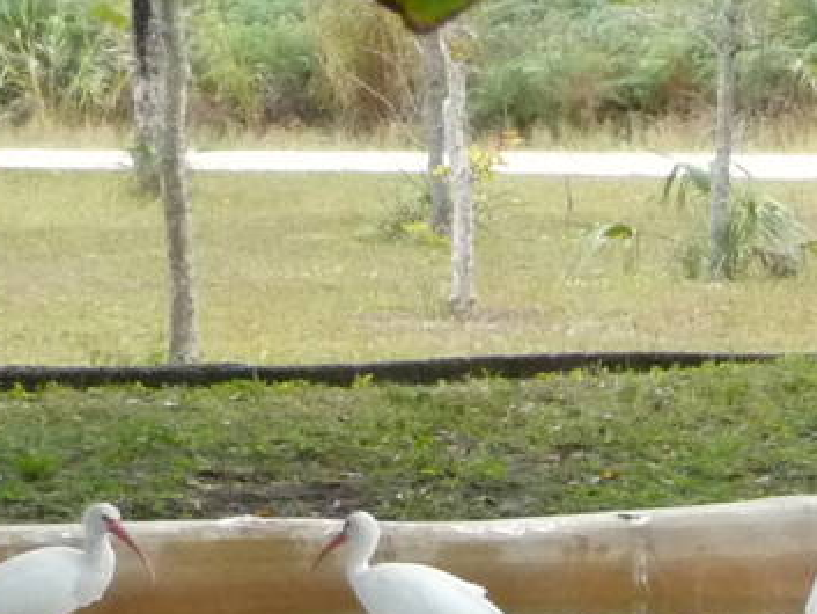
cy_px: 665
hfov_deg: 5.9
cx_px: 1821
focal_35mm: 326
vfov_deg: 4.6
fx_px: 7697
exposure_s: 1/320
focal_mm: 12.2
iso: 400
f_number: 4.6
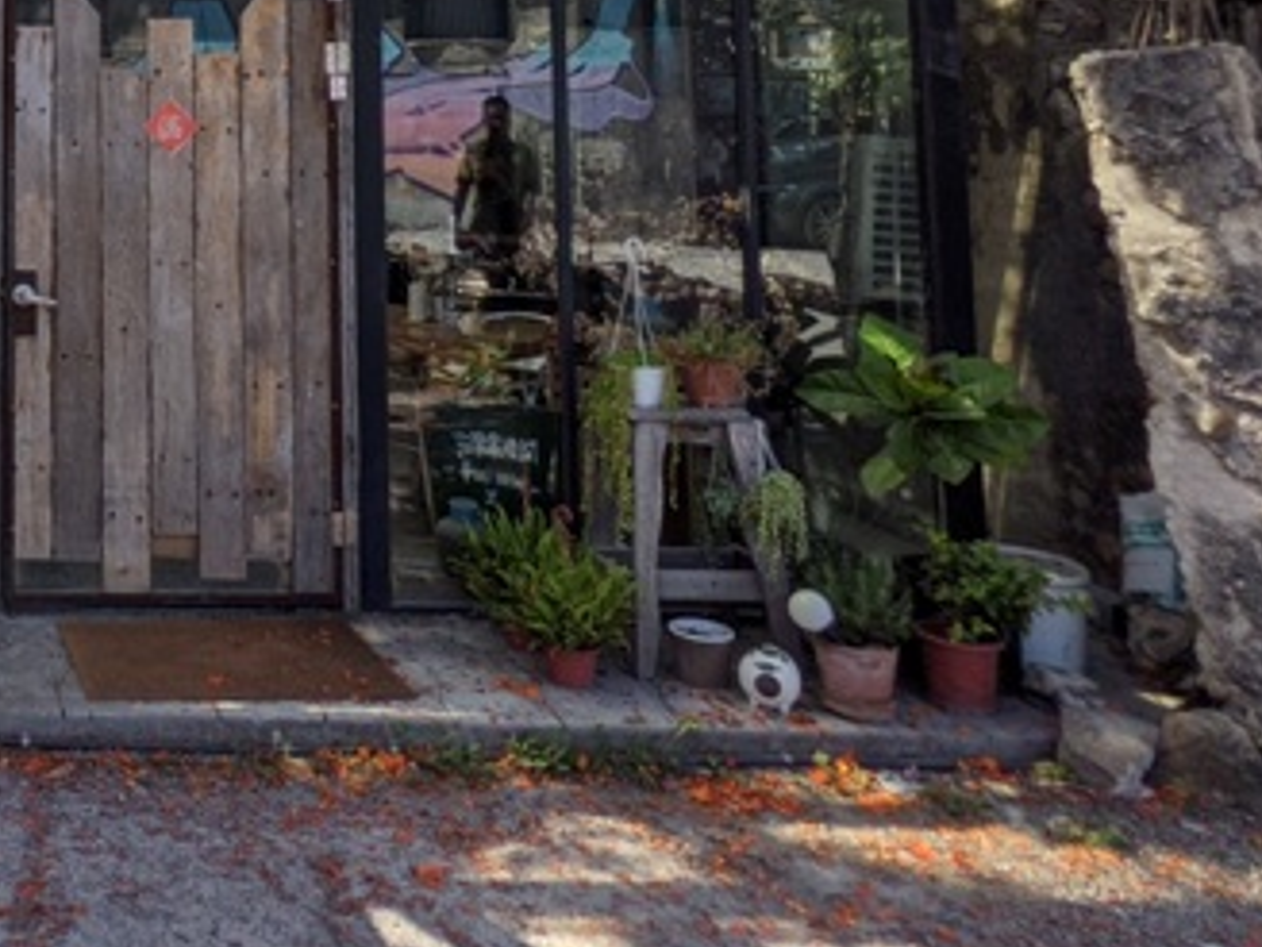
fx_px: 1422
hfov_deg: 40.2
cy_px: -50
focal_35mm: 39
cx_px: -77
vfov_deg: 33.0
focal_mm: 2.22
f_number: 2.2
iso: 34
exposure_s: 1/1056
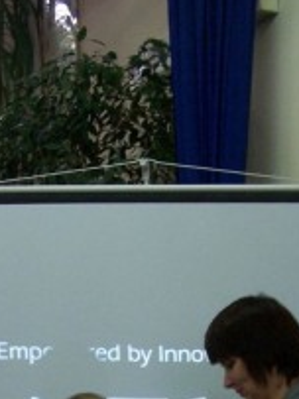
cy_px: 432
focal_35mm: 90
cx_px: 126
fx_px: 1038
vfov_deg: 20.8
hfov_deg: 16.4
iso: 140
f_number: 2.8
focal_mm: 6.3
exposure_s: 1/25
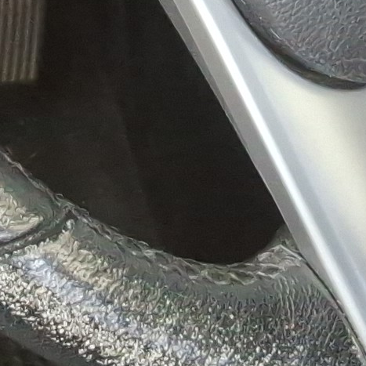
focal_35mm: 173
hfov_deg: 10.0
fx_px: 2069
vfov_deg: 9.3
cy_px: -416
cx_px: -38
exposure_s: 1/40
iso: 81
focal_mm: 2.91
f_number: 1.9
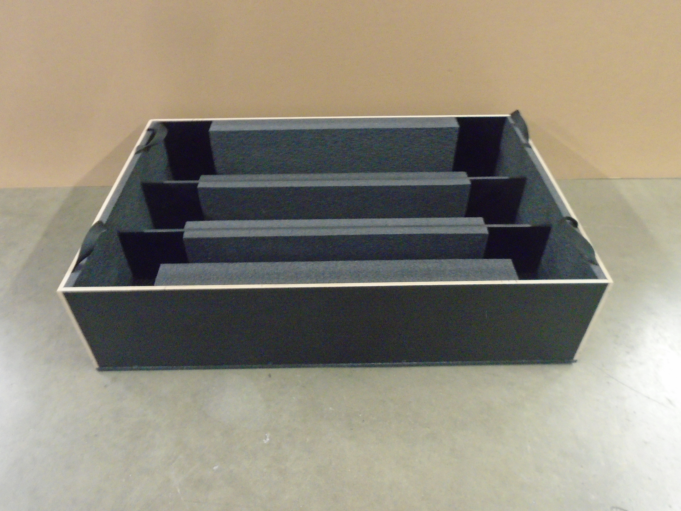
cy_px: 256
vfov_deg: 53.1
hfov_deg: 67.3
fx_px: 511
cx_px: 340
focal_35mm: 26
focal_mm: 4.6
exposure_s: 1/8
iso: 800
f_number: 3.2
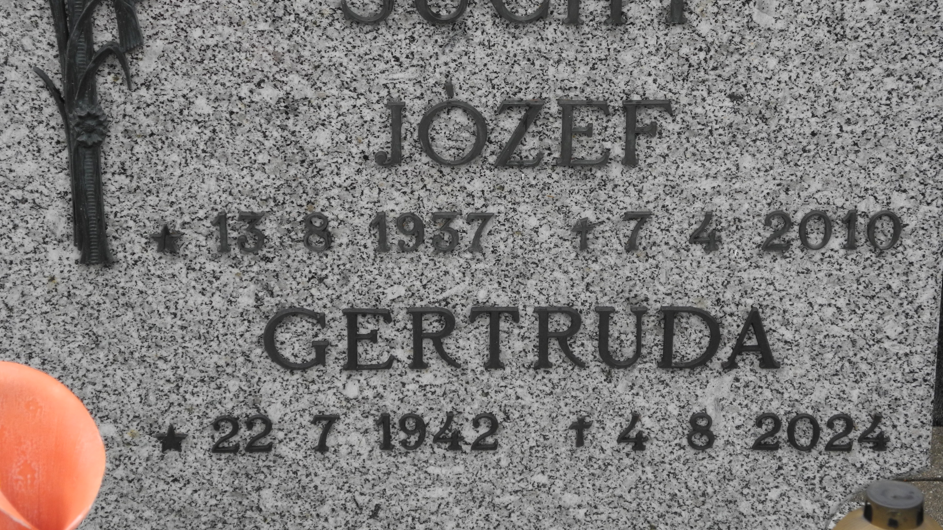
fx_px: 2575
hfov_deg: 20.7
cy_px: 215
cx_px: 473
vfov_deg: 11.8
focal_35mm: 103
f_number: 4.5
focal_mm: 20.1
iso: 100
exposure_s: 1/125
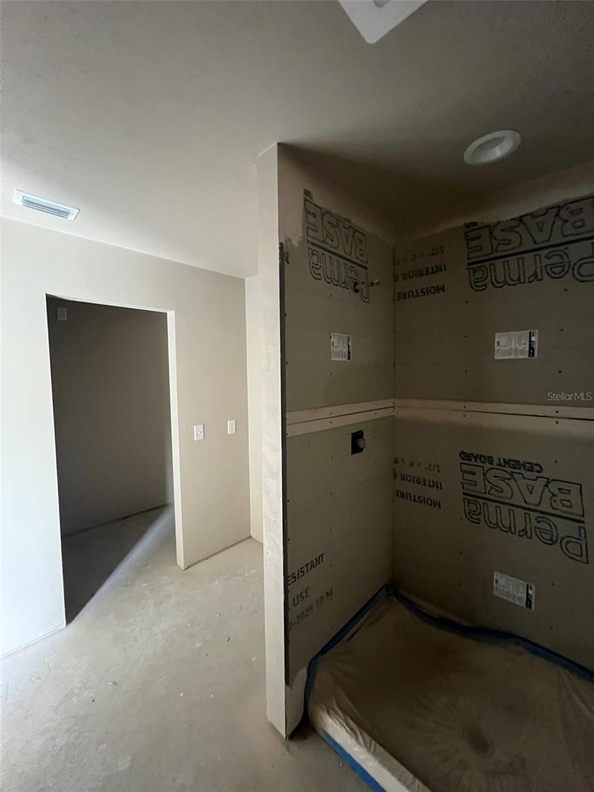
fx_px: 297
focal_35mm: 13
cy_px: 396
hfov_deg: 89.9
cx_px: 297
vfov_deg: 106.2
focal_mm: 1.57
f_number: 1.8
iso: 1000
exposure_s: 1/58
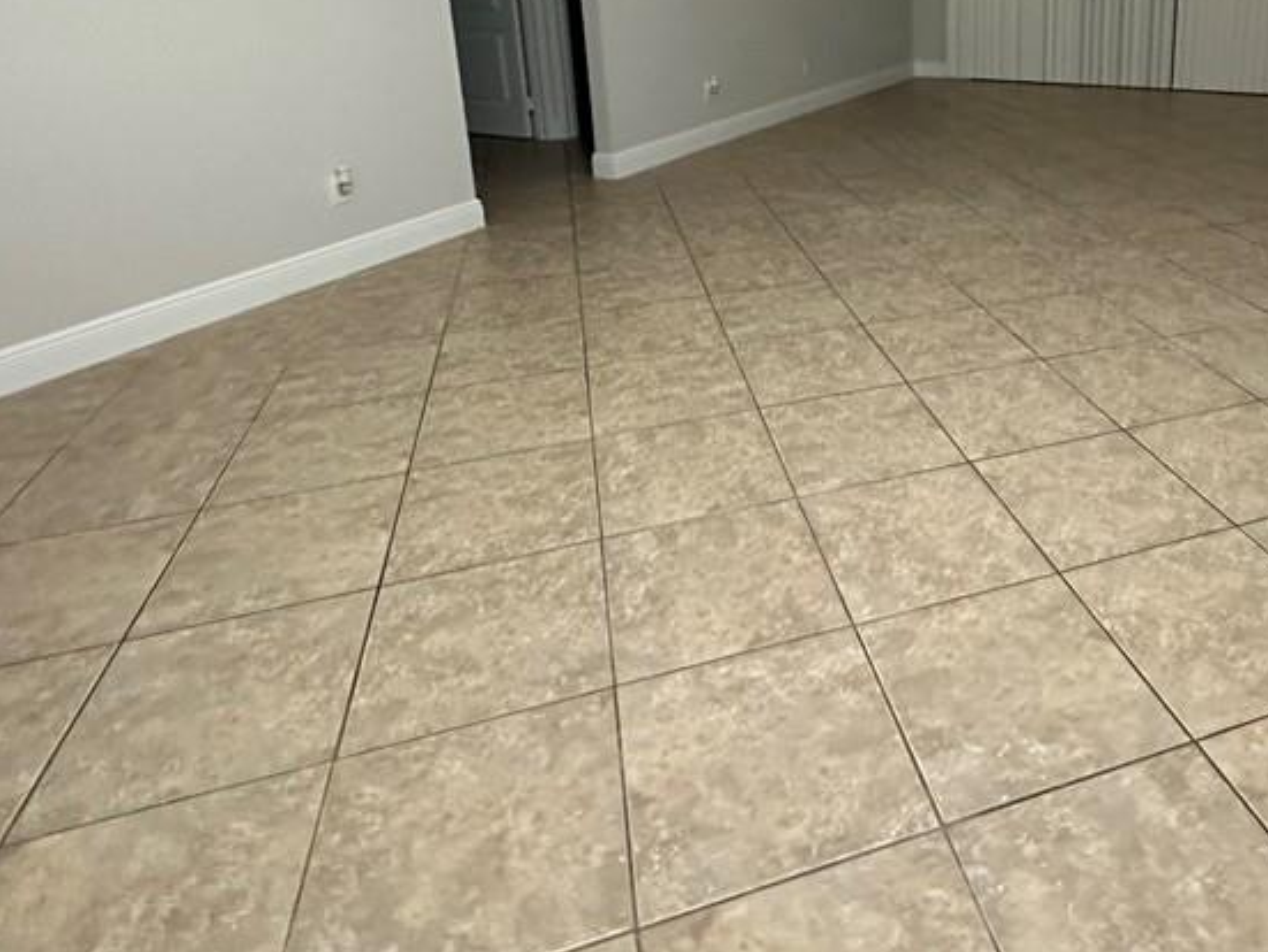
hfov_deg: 64.9
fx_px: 953
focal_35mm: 26
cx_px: 877
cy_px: 168
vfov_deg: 49.5
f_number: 2.2
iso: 1250
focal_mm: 2.22
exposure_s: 1/60
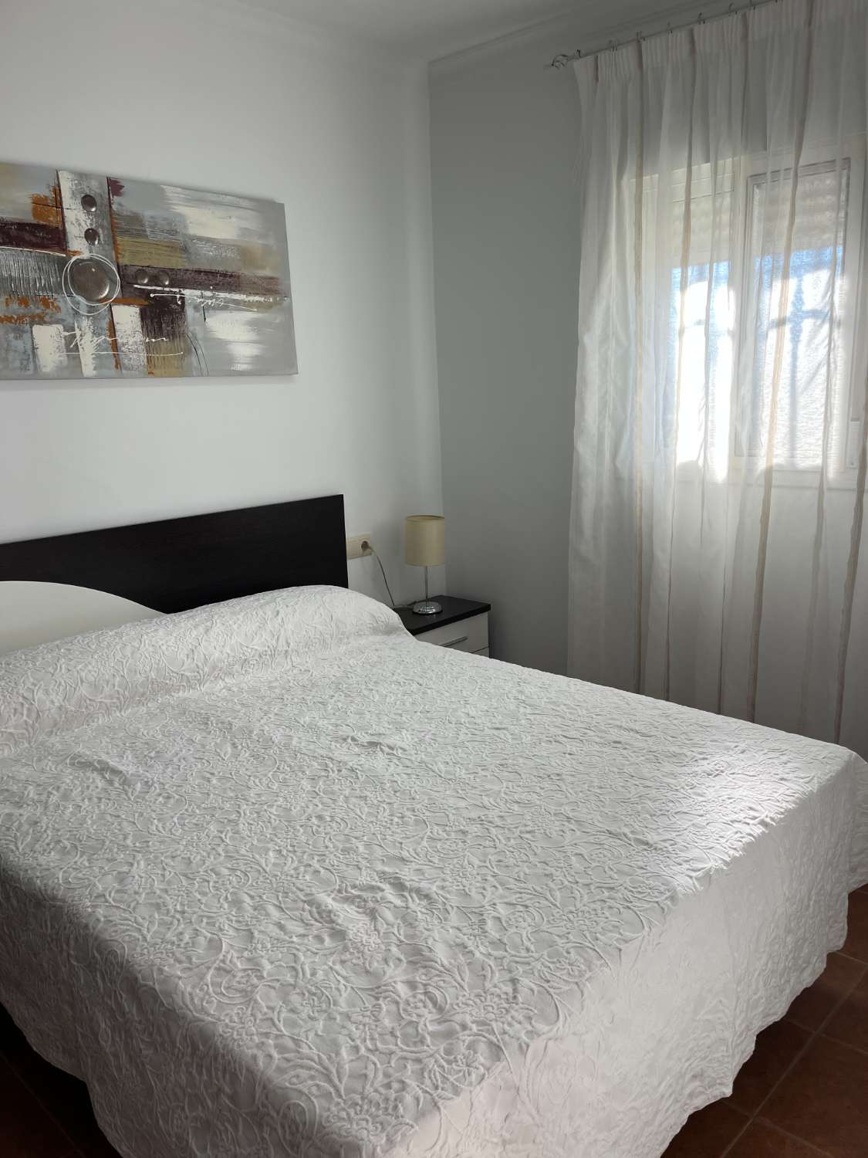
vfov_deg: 67.3
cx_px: 434
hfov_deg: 53.1
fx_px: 869
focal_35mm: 26
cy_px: 579
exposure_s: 1/276
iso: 40
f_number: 1.6
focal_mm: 5.1
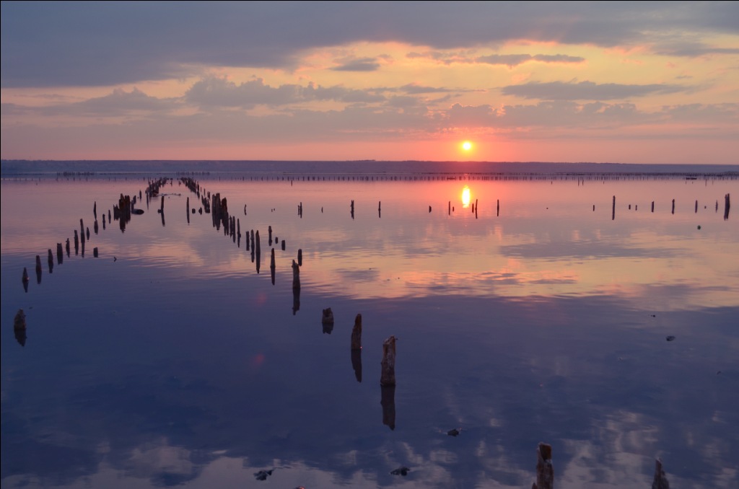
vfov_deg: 39.8
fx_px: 676
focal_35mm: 33
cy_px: 244
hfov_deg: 57.3
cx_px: 370
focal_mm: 22
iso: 100
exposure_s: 1/80
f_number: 5.6
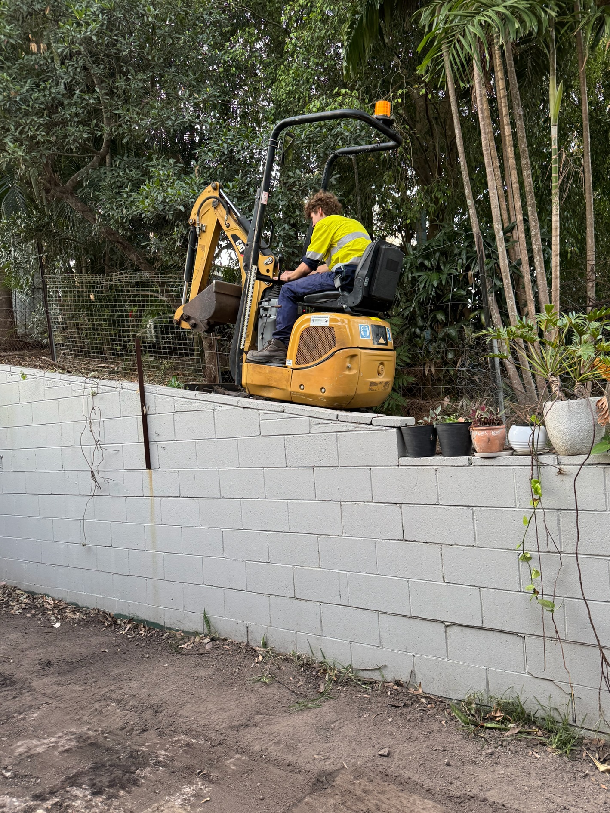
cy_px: 425
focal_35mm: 26
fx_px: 611
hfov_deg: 53.0
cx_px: 323
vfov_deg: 67.3
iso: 200
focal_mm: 6.76
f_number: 1.78
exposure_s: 1/121
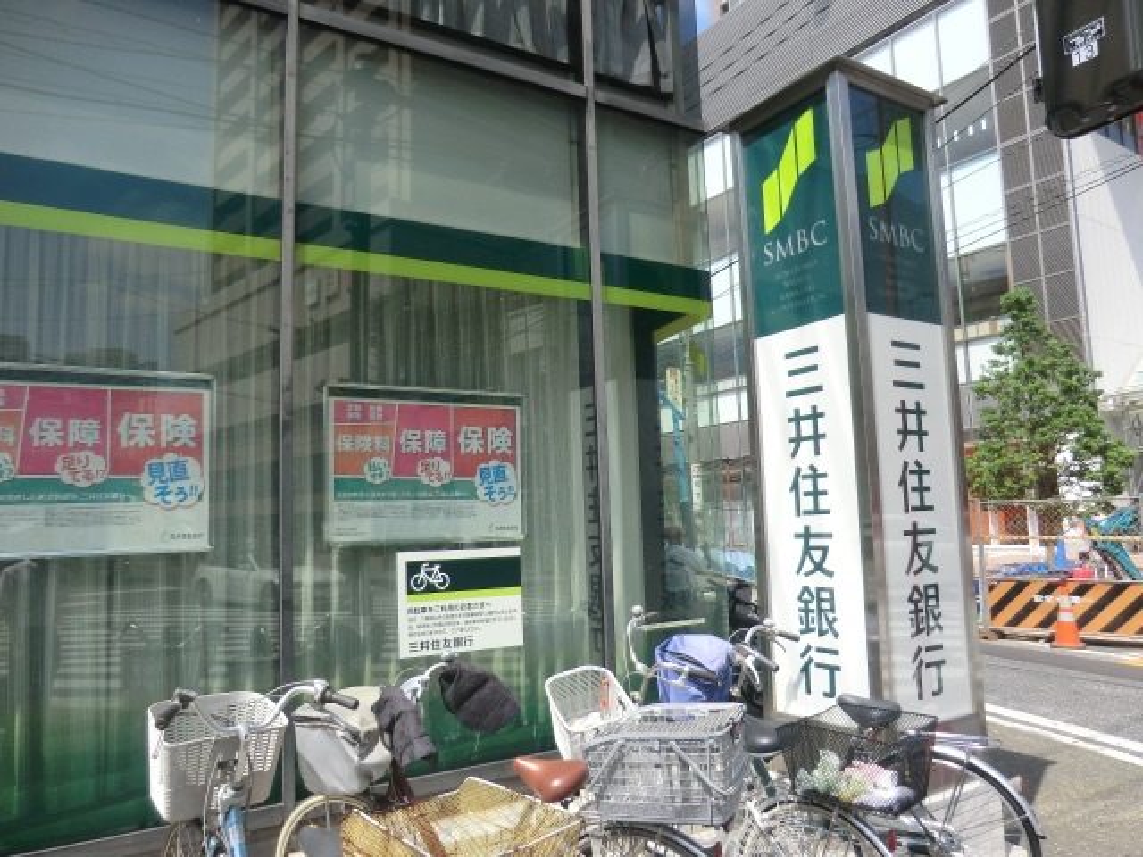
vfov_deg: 56.8
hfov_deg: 71.6
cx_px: 572
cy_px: 428
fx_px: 792
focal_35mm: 24
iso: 80
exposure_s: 1/800
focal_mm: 4.3
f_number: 3.2
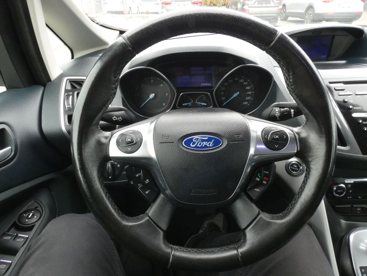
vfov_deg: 66.0
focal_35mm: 20
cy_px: 138
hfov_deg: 81.7
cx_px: 184
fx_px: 212
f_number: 5.6
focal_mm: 3.6
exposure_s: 1/60
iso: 640
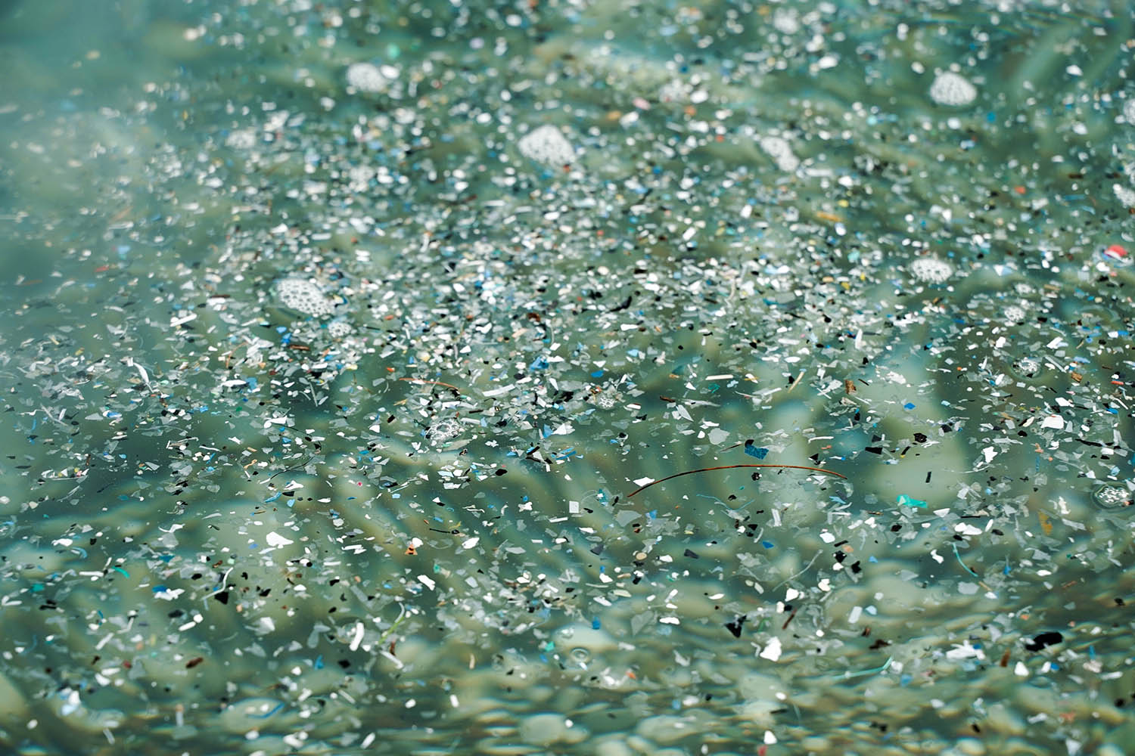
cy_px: 378
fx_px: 2364
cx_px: 568
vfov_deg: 18.2
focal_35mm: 75
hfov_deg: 27.0
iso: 500
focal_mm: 75
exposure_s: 1/640
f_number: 5.6
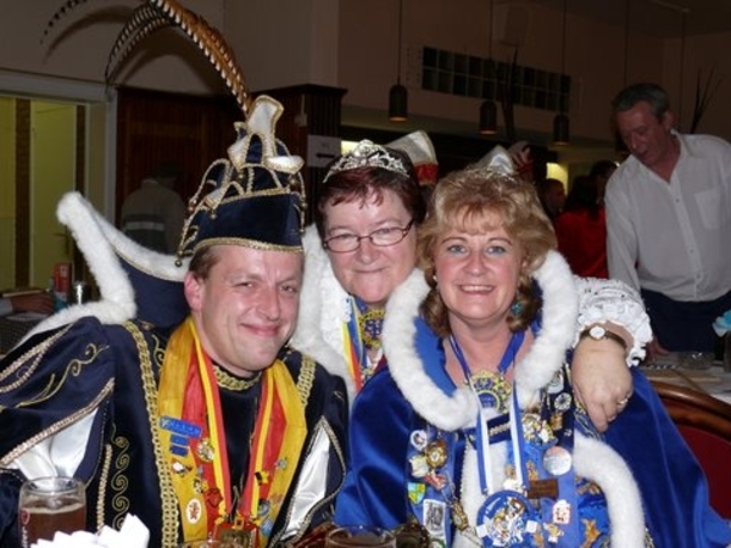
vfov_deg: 30.9
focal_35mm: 47
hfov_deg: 40.4
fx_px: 993
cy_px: 274
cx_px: 366
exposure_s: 1/30
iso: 100
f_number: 3.2
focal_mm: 10
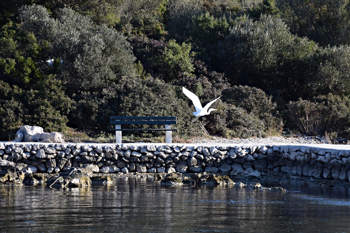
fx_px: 1531
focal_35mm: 158
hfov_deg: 13.0
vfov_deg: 8.7
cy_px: 116
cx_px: 175
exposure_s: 1/500
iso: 320
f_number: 5.6
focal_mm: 105
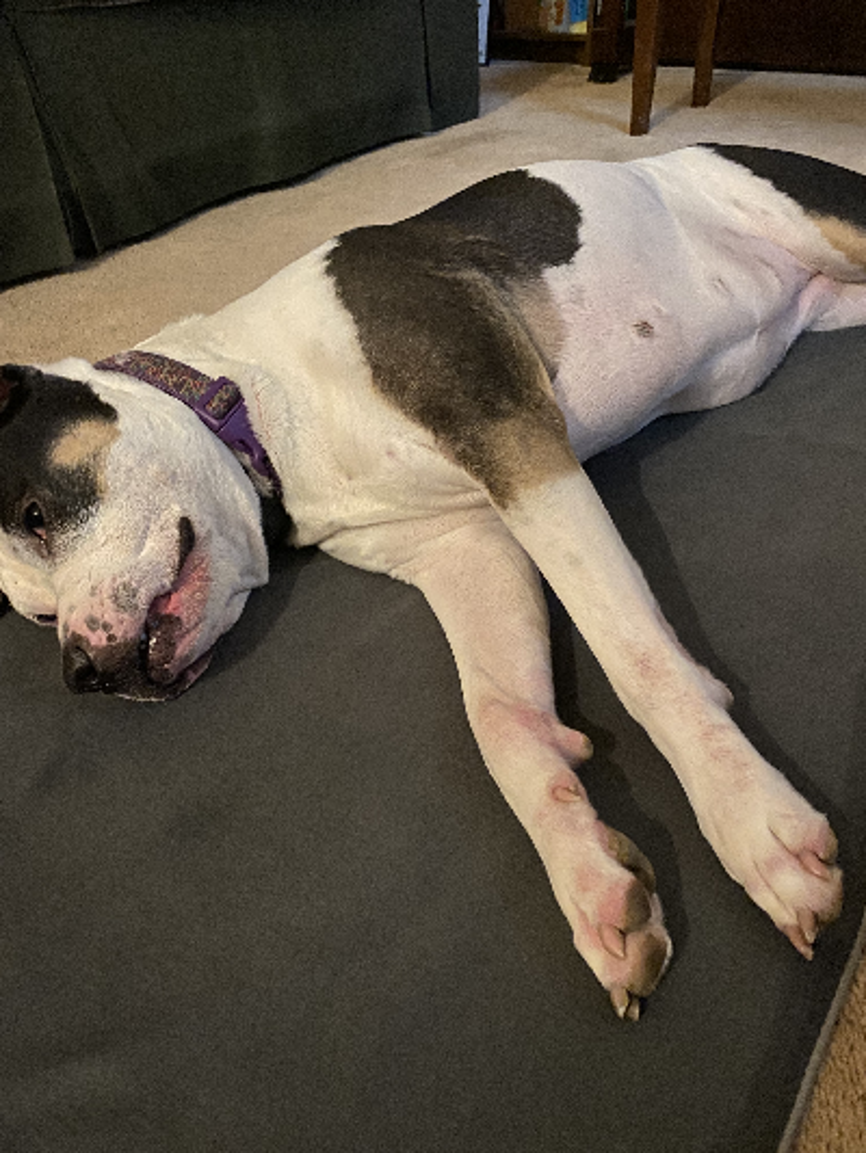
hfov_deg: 53.1
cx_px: 433
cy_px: 576
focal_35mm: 26
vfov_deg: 67.3
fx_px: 867
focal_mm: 4.25
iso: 400
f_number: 1.8
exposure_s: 1/12
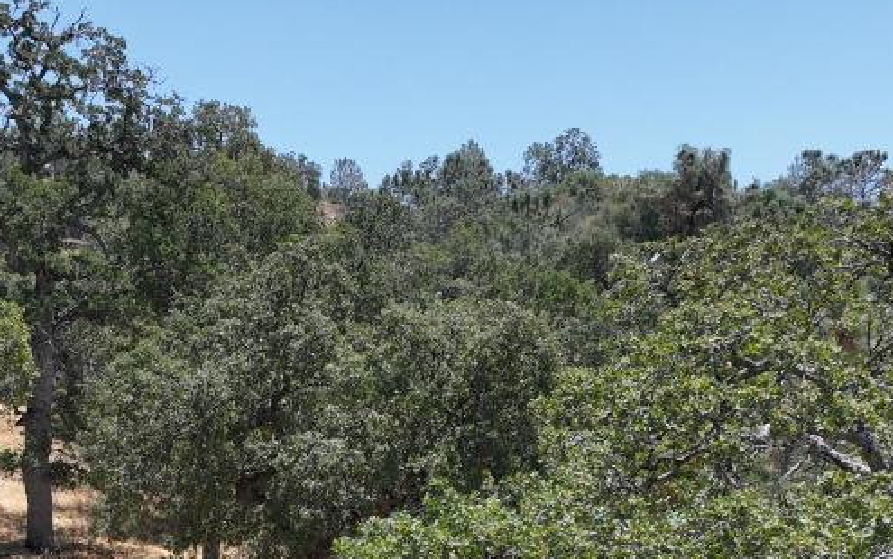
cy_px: 737
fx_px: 1875
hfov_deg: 26.5
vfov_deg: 16.0
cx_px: 235
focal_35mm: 77
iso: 110
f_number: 2.8
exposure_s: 1/1600
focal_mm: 12.29
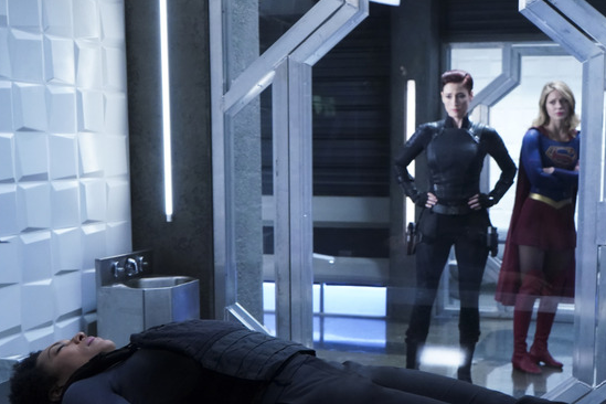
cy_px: 267
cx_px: 414
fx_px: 909
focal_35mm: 54
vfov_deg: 24.9
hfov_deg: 36.4
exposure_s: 1/80
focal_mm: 38
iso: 5000
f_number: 4
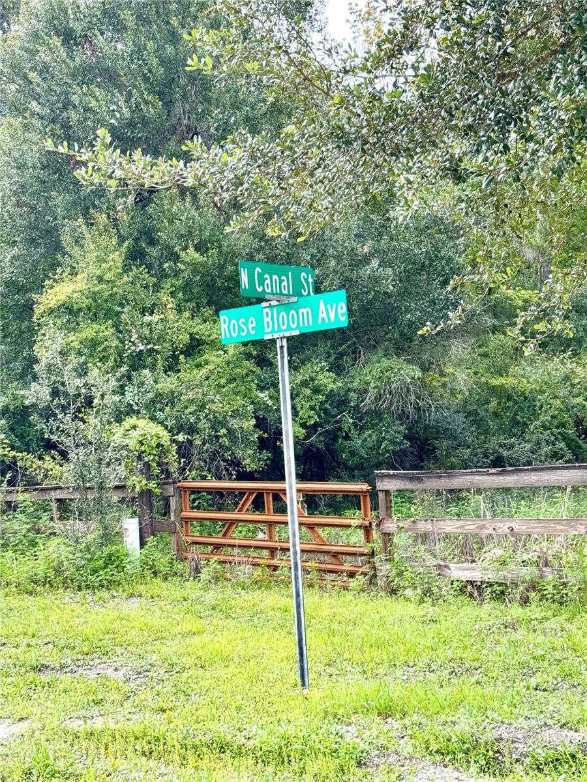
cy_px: 391
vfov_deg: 39.7
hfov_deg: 30.3
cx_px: 294
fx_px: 1085
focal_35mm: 48
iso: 64
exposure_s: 1/412
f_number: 1.78
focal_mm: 6.76
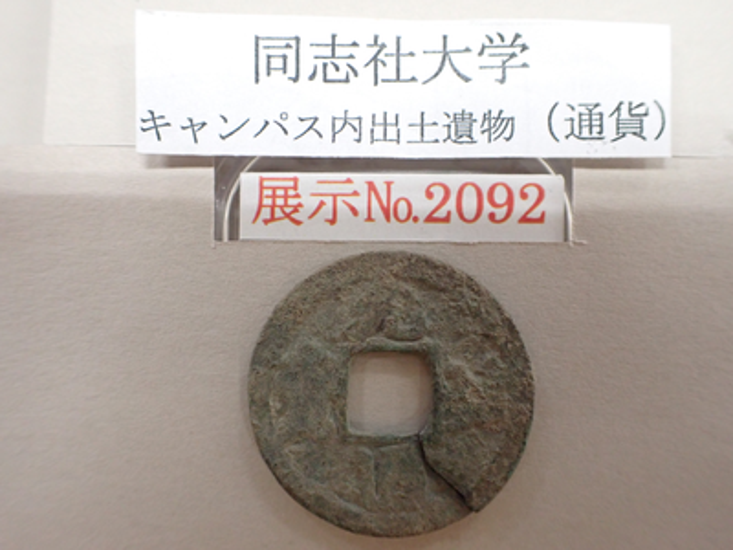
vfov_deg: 46.8
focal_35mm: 30
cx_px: 366
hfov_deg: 60.0
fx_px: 635
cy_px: 275
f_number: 2.3
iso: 800
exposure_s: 1/125
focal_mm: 5.4
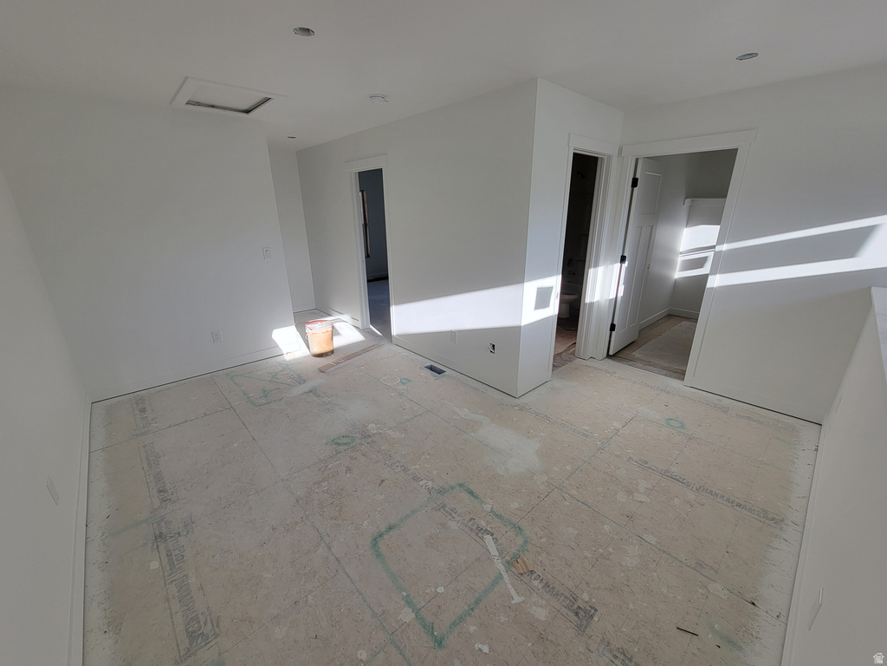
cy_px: 333
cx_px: 444
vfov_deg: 89.9
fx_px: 333
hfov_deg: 106.2
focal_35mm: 13
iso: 50
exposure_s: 1/263
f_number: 2.2
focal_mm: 2.2
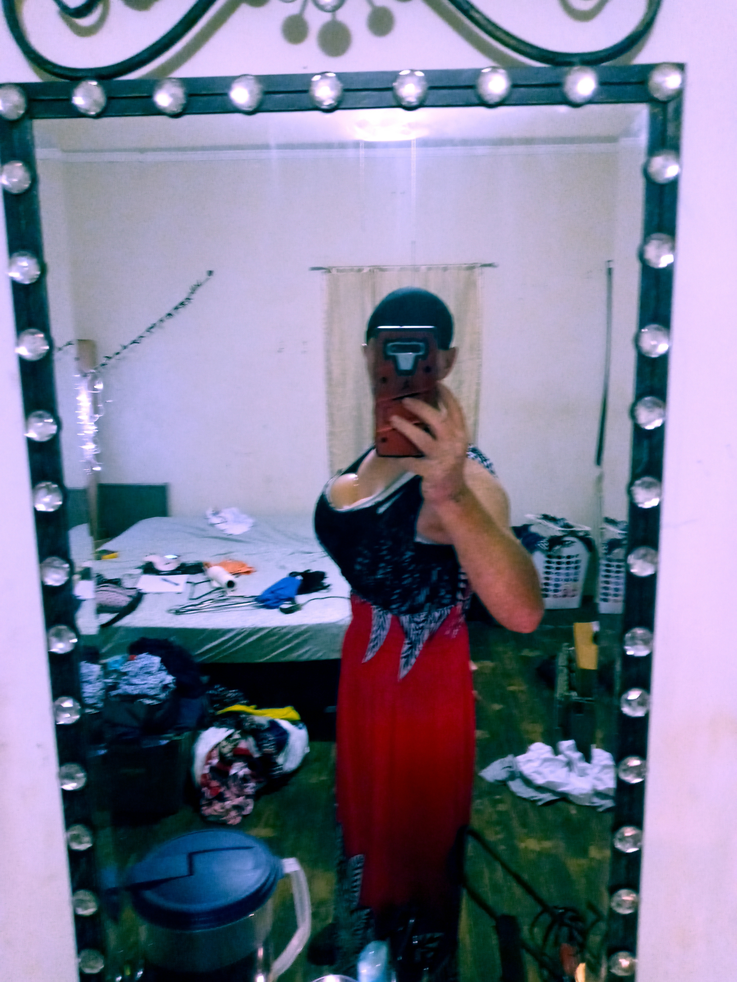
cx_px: 368
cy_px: 491
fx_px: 795
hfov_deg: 49.7
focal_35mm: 28
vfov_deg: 63.4
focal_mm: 3.61
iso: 1700
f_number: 1.8
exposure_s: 1/15
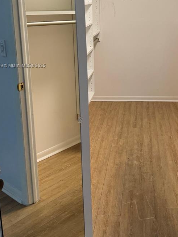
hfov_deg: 32.0
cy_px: 66
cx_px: 142
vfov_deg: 41.9
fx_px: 302
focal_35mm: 44
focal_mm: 6.76
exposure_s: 1/120
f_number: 1.78
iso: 160
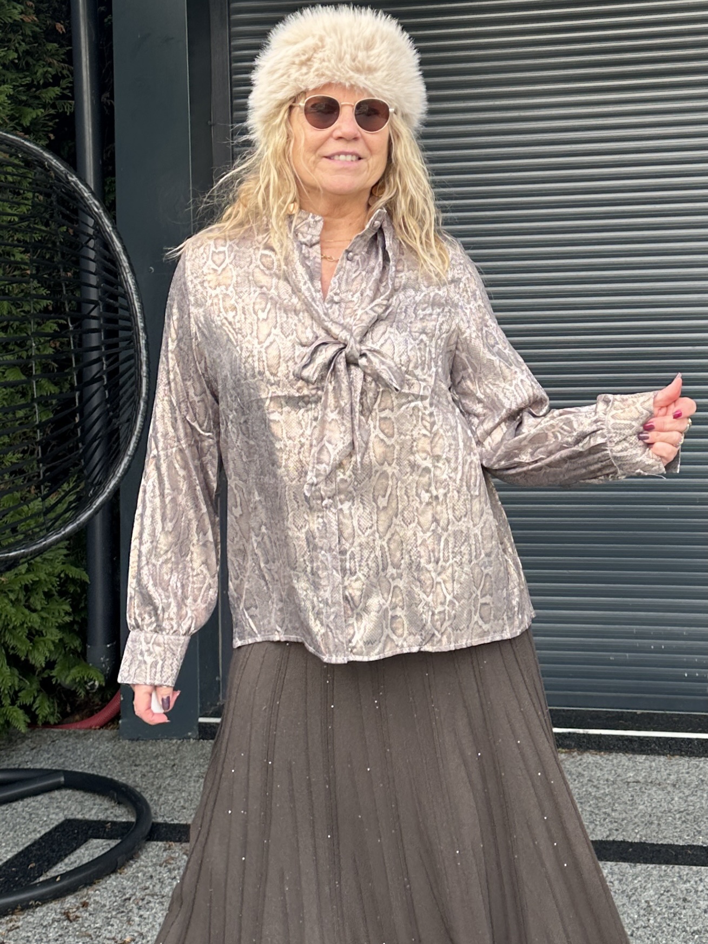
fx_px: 654
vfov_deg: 71.6
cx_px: 354
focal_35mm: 24
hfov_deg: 56.8
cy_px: 472
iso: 64
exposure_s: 1/121
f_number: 1.78
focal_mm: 6.86
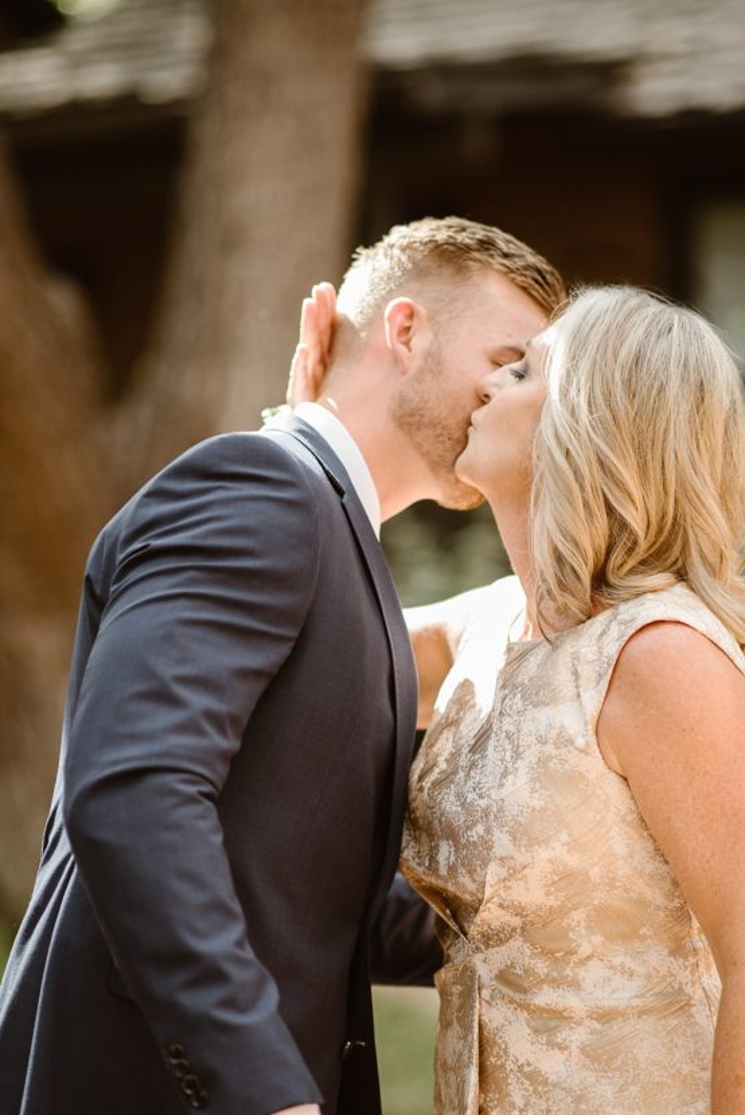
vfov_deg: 19.4
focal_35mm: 105
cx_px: 416
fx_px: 3254
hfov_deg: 13.1
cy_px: 619
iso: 200
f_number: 1.8
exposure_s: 1/800
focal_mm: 85
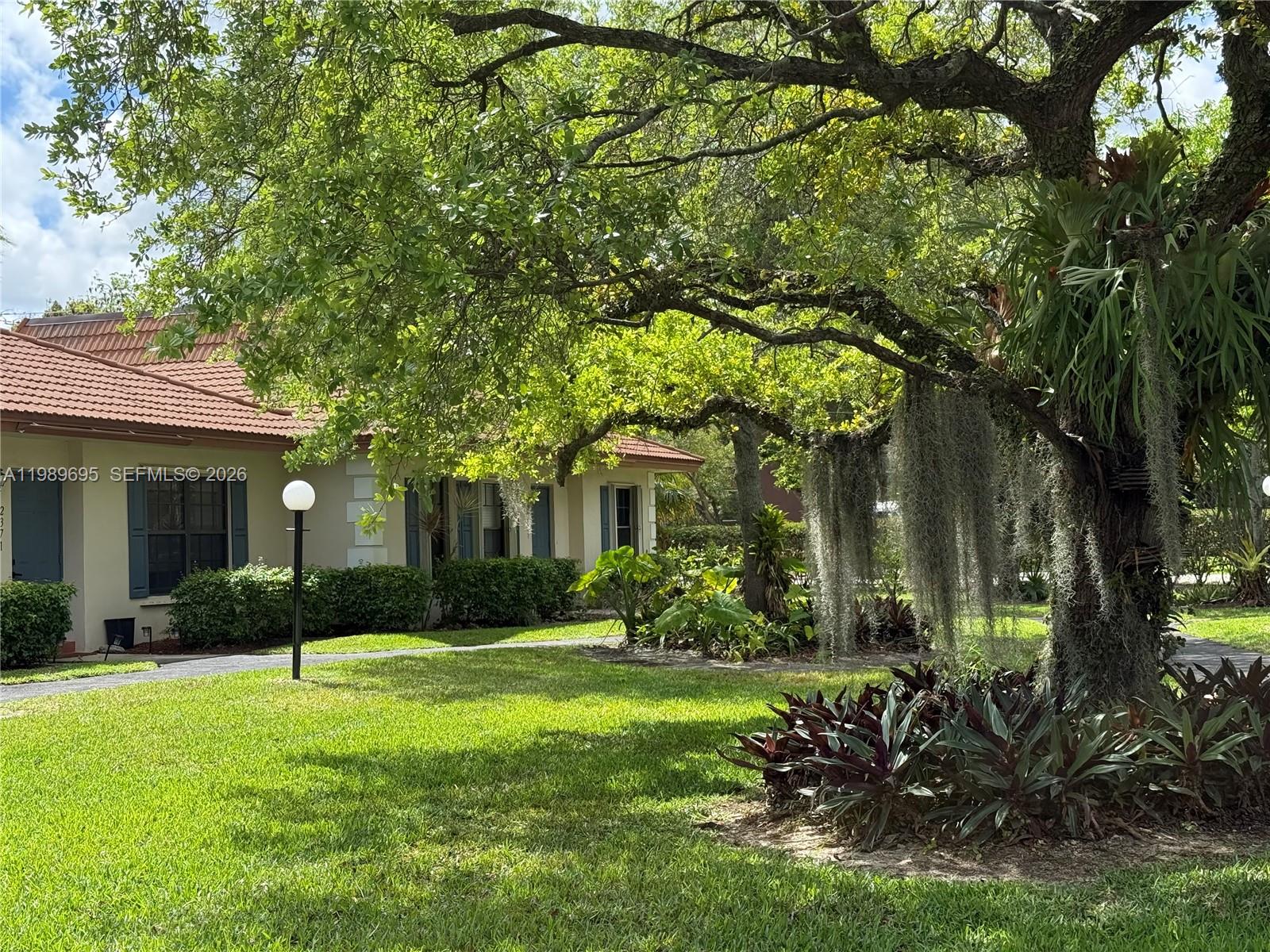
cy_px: 476
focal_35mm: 48
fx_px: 1761
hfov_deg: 39.7
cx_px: 635
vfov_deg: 30.3
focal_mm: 6.76
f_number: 1.78
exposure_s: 1/2667
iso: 100
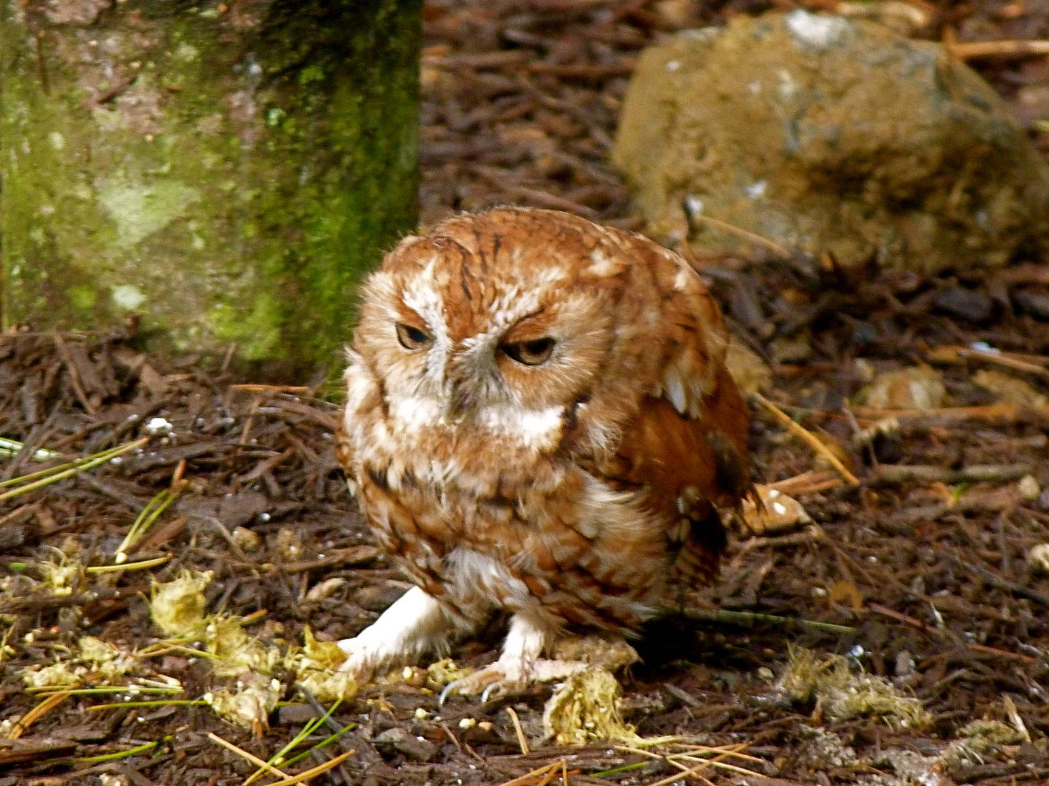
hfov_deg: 2.5
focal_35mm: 799
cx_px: 524
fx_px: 24213
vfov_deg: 1.9
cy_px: 393
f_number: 5.2
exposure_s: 1/125
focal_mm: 108
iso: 400
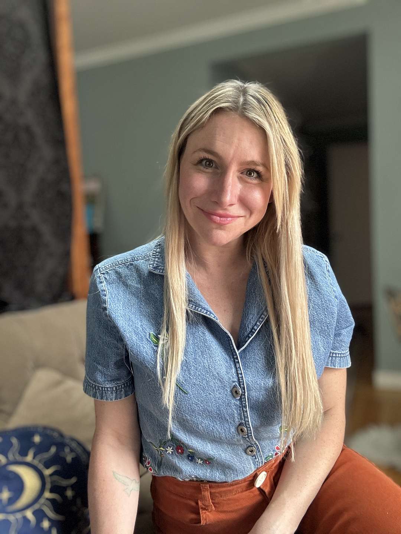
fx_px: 463
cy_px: 267
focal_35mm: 30
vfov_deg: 60.0
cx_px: 200
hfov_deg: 46.8
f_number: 1.9
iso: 250
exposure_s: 1/60
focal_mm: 2.69
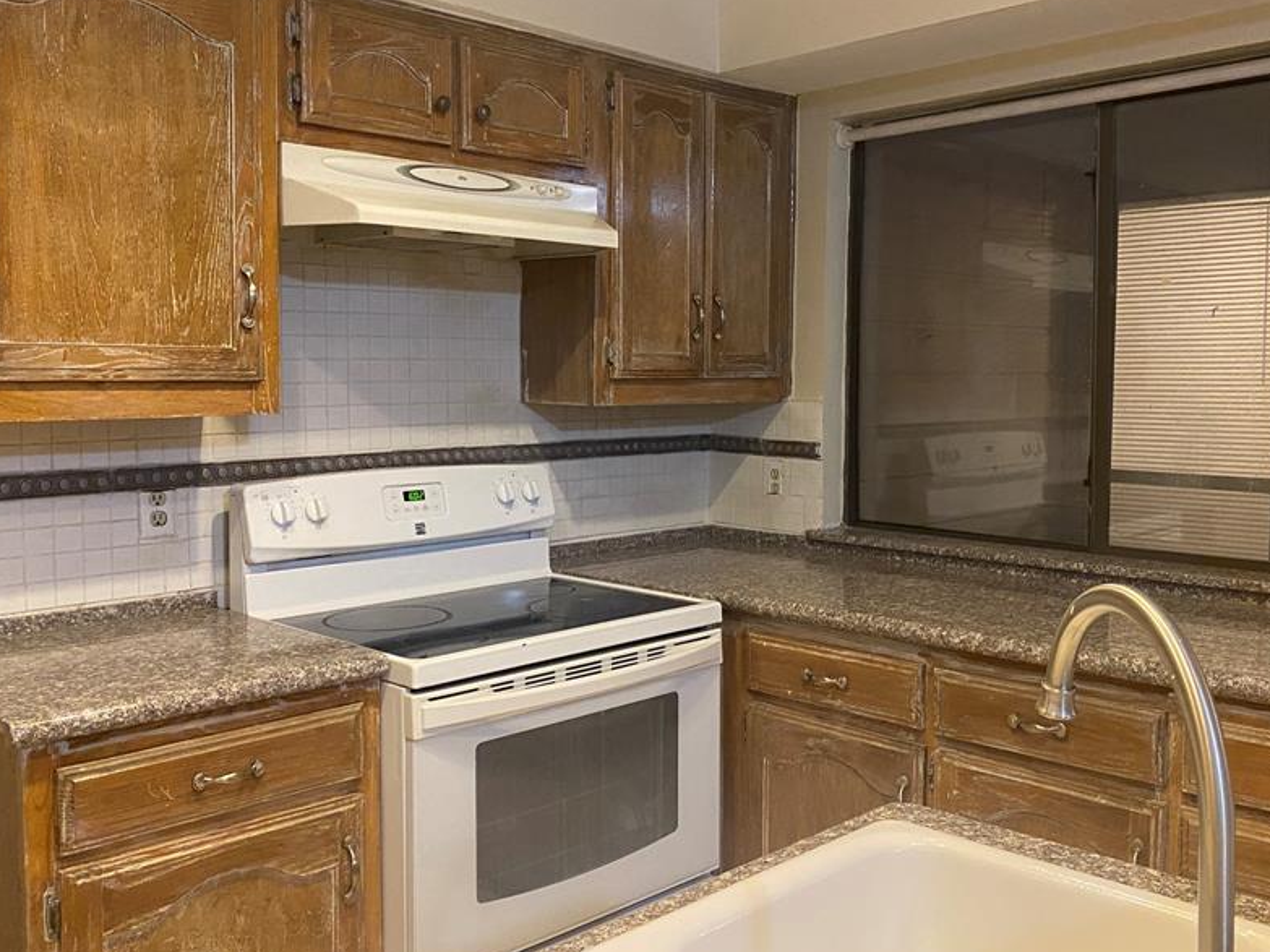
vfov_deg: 41.7
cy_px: 430
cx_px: 736
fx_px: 1247
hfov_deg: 53.7
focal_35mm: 34
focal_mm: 4.25
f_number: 1.8
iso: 400
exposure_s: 1/60
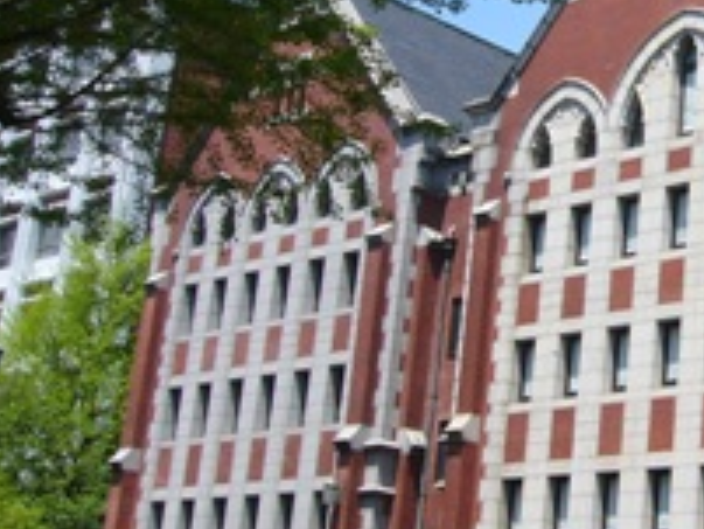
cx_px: 760
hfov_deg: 23.6
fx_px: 1587
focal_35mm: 78
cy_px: 144
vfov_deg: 18.8
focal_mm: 5.8
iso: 80
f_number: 5.6
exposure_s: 1/250
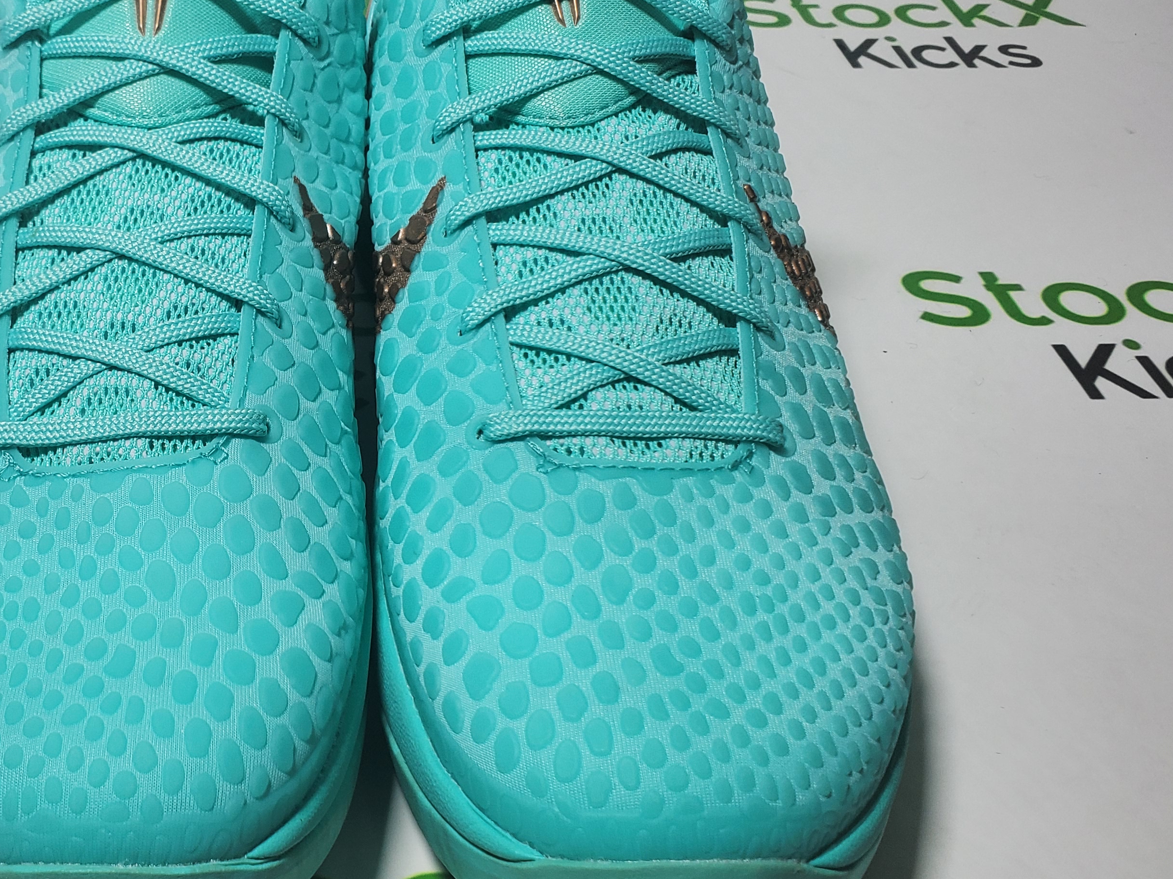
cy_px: 424
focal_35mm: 43
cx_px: 324
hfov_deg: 42.8
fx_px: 1457
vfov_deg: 33.6
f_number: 2.4
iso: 50
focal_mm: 4.3
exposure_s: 1/245
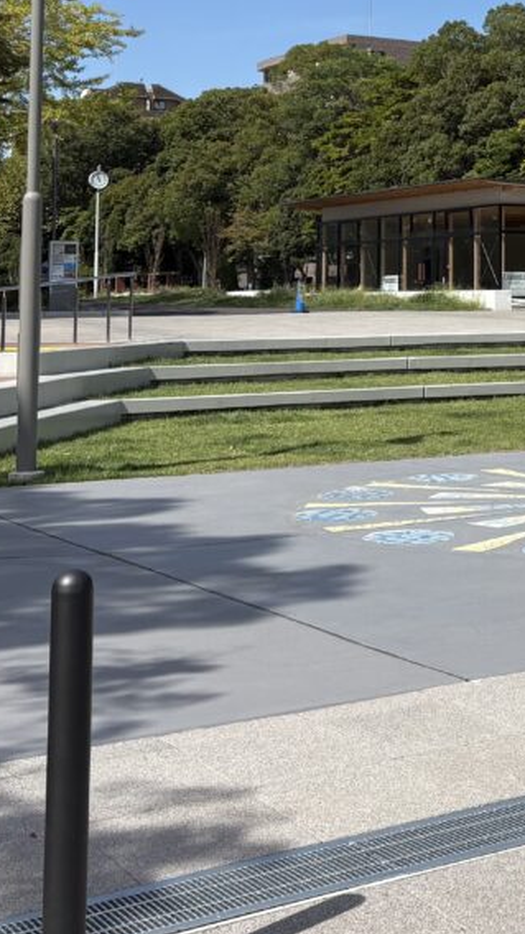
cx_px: 612
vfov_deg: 31.8
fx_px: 1584
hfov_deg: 18.0
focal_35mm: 64
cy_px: 158
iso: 50
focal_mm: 5.96
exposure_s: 1/3831
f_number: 1.6
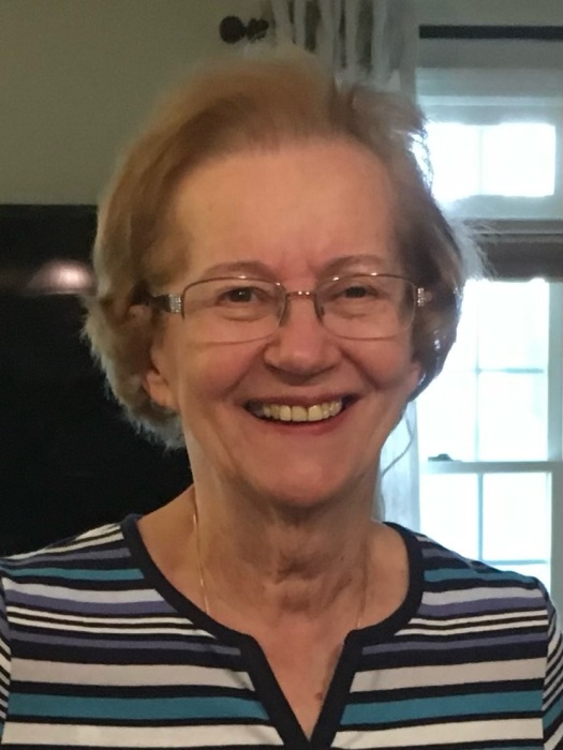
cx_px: 282
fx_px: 629
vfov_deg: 61.7
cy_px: 375
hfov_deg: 48.2
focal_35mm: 29
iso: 160
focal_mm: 4.15
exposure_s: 1/30
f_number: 2.2
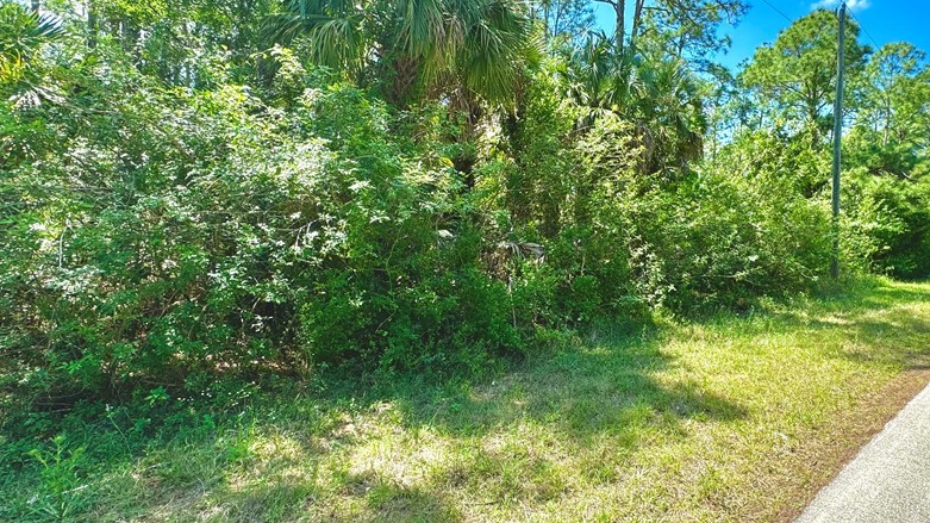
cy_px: 253
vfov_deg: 55.8
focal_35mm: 20
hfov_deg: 85.3
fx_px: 493
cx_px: 569
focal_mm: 2.22
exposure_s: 1/397
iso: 40
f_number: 2.2
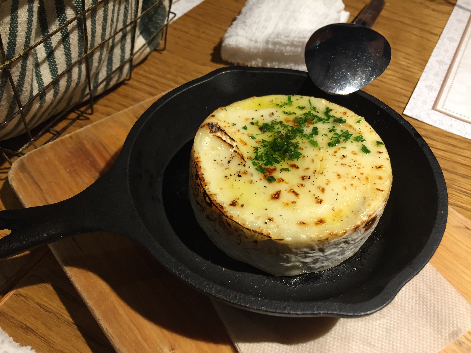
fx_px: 395
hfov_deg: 61.7
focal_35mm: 29
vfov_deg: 48.2
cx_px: 236
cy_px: 176
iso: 80
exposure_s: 1/30
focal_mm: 4.15
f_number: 2.2
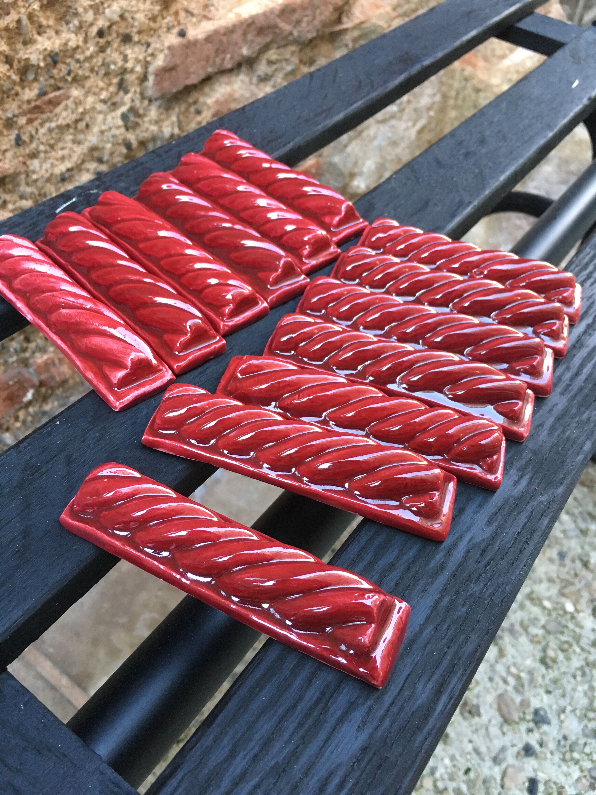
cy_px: 398
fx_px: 666
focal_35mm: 29
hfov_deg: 48.2
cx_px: 298
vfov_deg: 61.7
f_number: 2.2
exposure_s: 1/33
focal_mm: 4.15
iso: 200
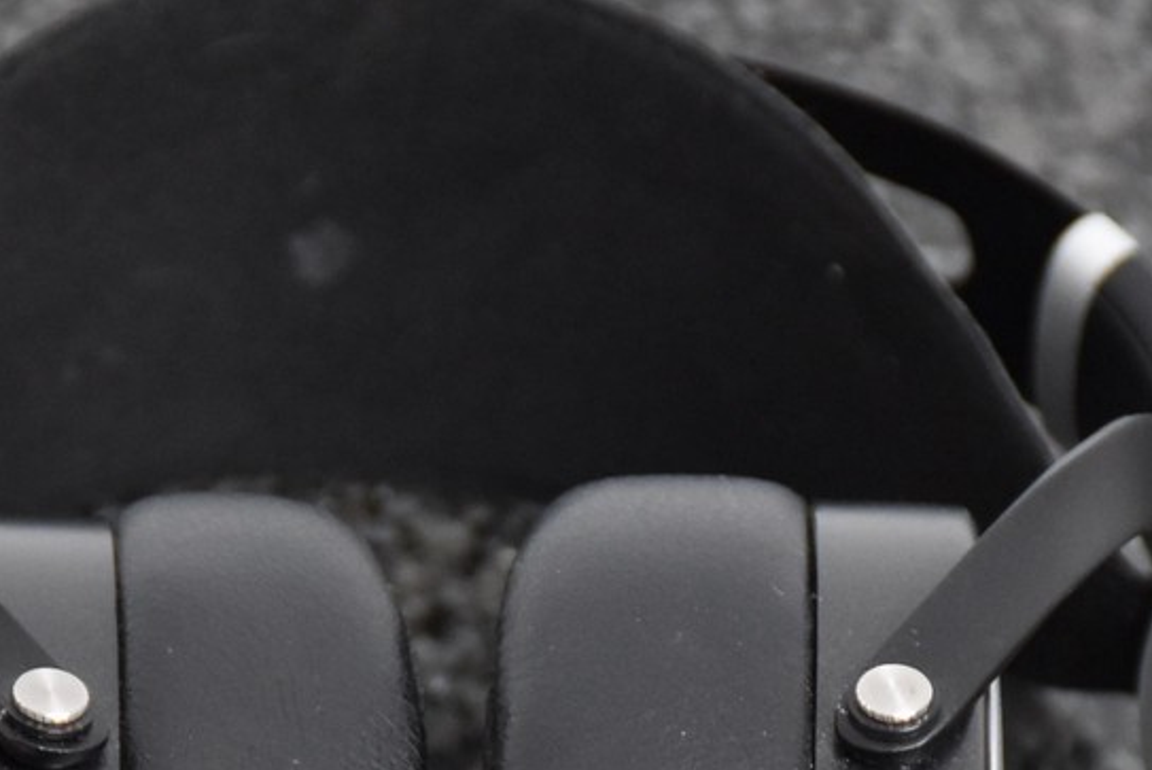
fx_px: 15105
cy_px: 929
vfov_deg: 2.9
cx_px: 431
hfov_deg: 4.4
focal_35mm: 472
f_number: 5.3
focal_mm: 95
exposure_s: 1/60
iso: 1000
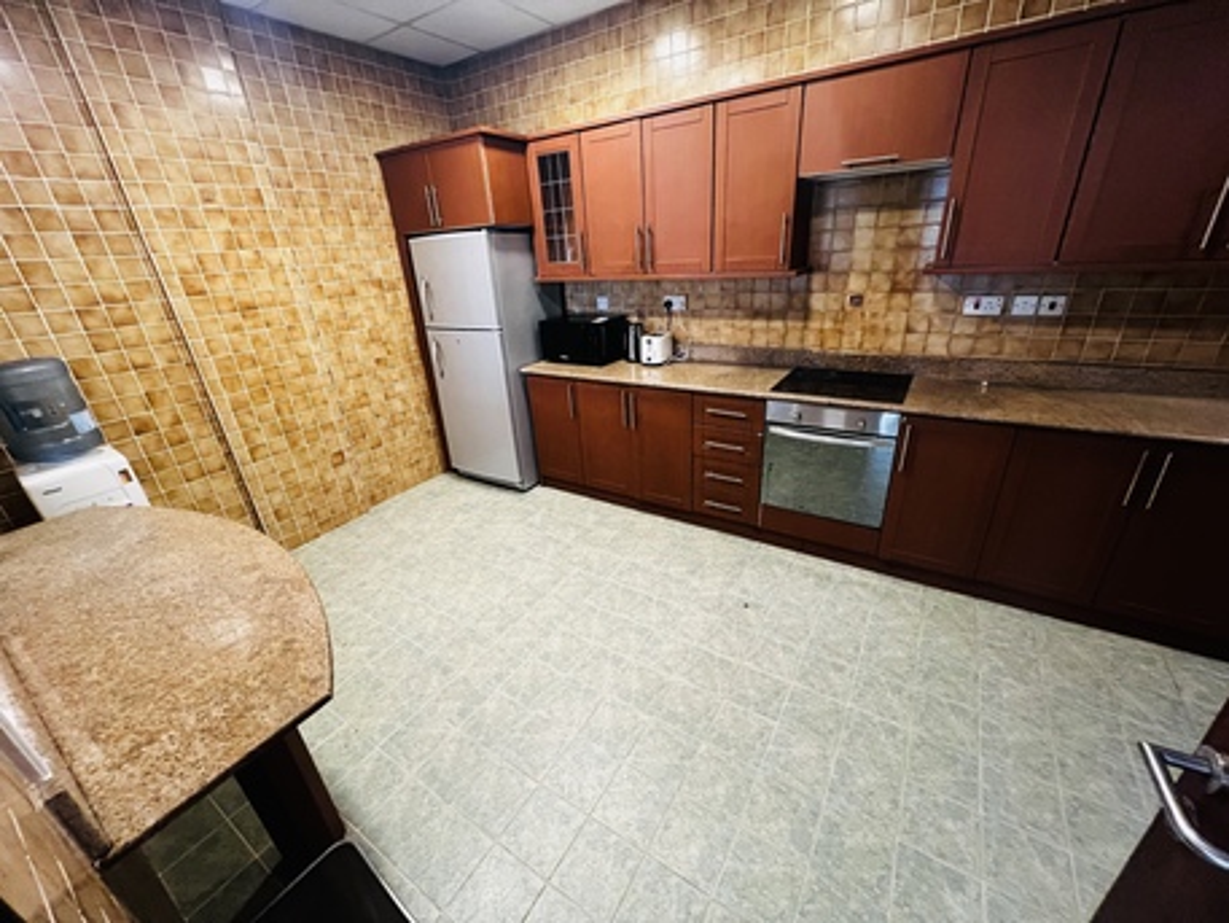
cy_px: 462
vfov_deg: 89.9
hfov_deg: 106.2
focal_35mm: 13
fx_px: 462
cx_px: 614
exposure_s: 1/50
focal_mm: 1.57
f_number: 1.8
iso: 500
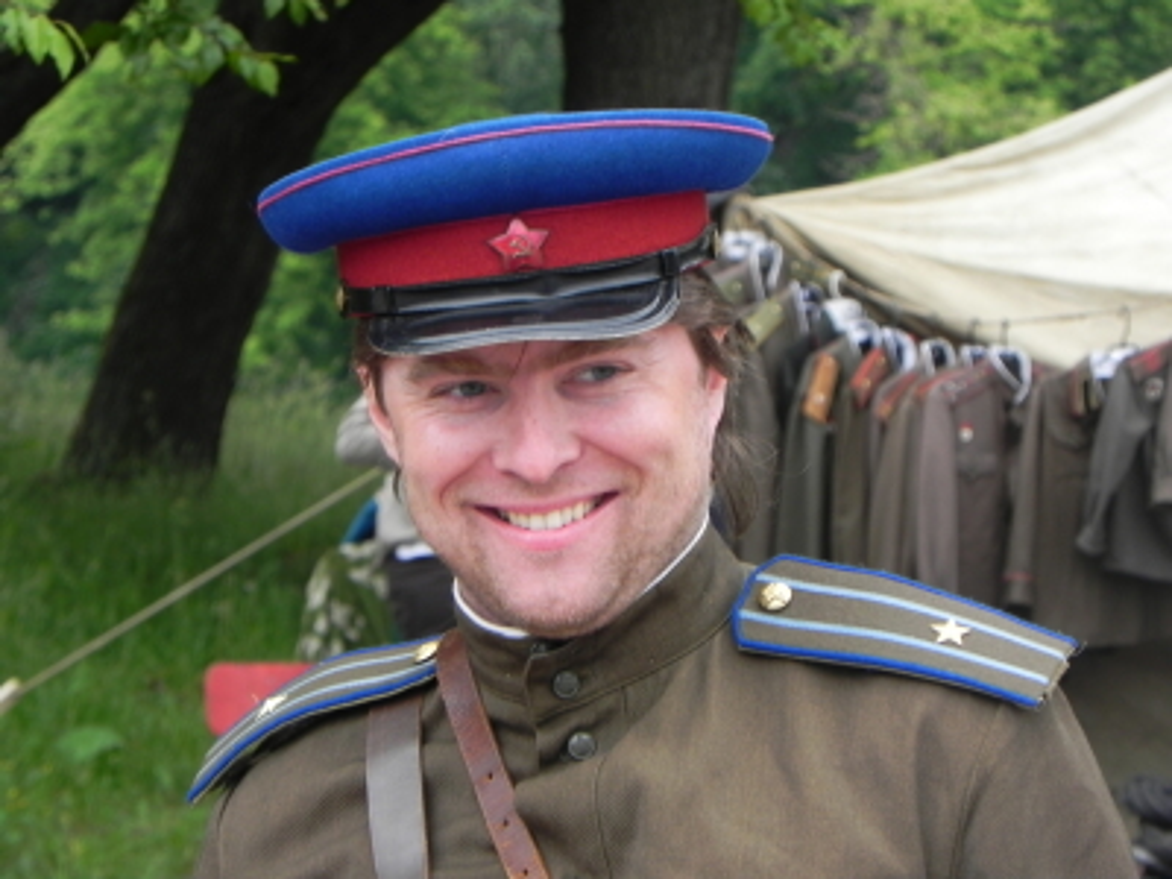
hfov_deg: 10.7
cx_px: 586
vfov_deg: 8.1
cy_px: 440
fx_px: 6230
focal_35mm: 184
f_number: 4.5
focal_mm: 32.7
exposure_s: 1/143
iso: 160
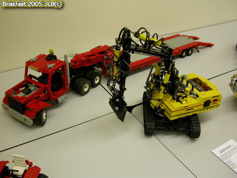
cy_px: 89
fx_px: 260
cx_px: 118
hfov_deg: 49.0
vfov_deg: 37.7
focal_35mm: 38
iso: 100
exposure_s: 1/51.8
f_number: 3
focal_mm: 7.85
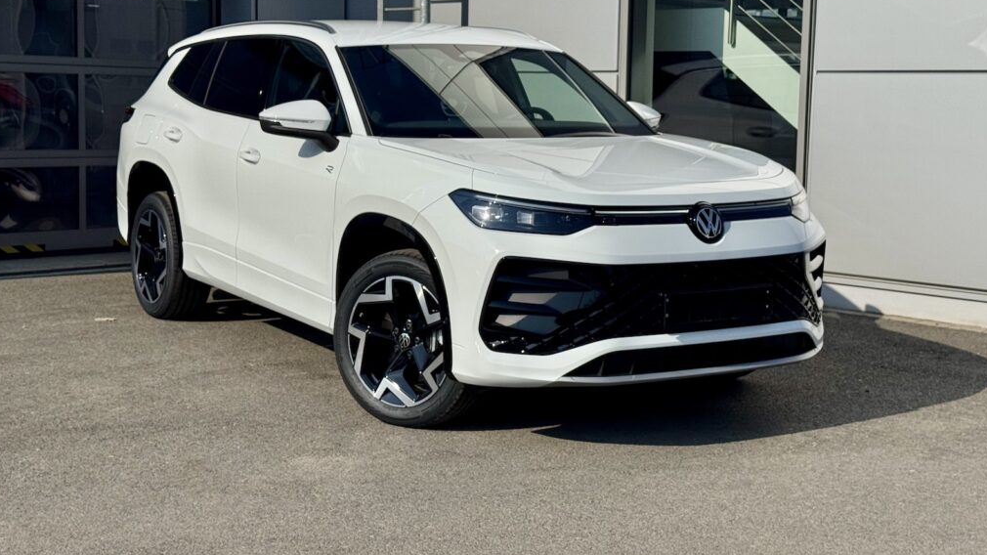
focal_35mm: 53
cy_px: 220
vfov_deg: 22.6
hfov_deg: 39.2
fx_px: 1387
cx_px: 492
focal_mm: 6.76
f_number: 1.78
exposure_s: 1/15385
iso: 64
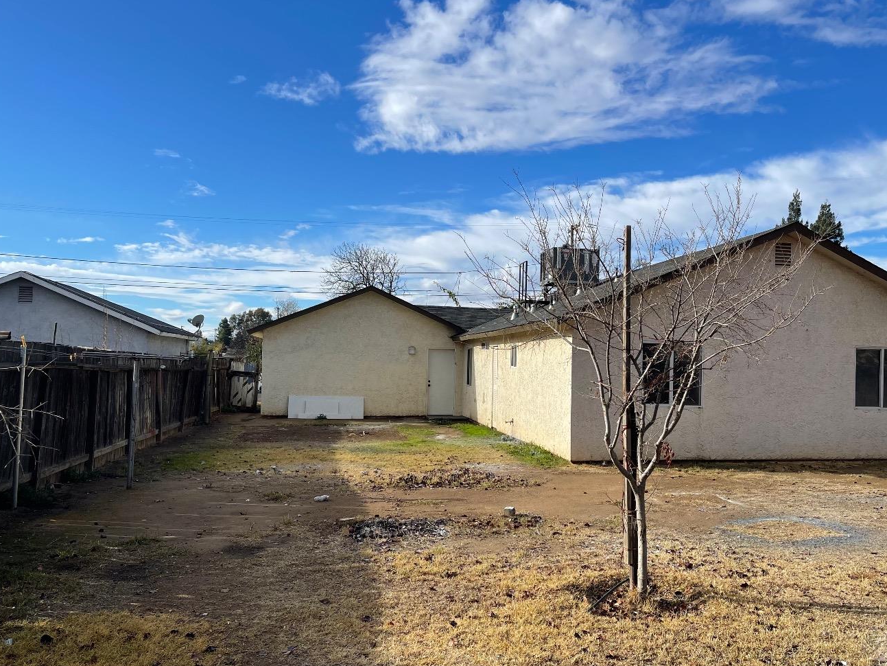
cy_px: 363
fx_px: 743
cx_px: 506
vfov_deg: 48.2
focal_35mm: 29
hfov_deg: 61.4
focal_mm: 5.1
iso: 32
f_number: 1.6
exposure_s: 1/4348
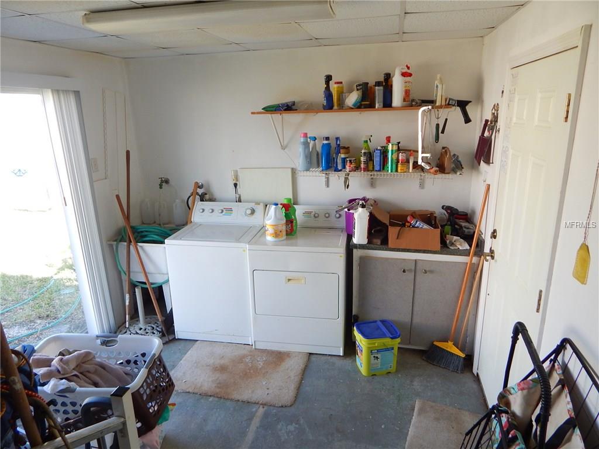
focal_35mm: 22
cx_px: 300
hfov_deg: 76.4
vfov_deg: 61.1
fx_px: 381
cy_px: 224
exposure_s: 1/100
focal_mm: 4
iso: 125
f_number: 3
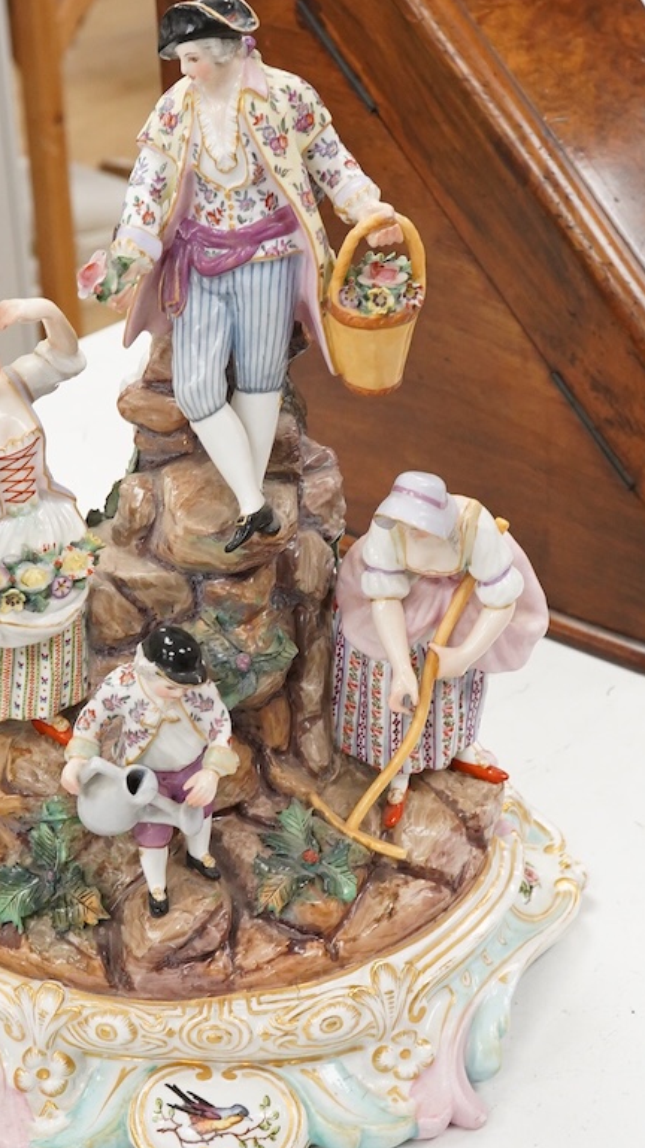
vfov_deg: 30.6
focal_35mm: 69
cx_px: 222
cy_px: 592
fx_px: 2100
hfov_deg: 17.4
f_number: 13
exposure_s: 1/100
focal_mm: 30
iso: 2500
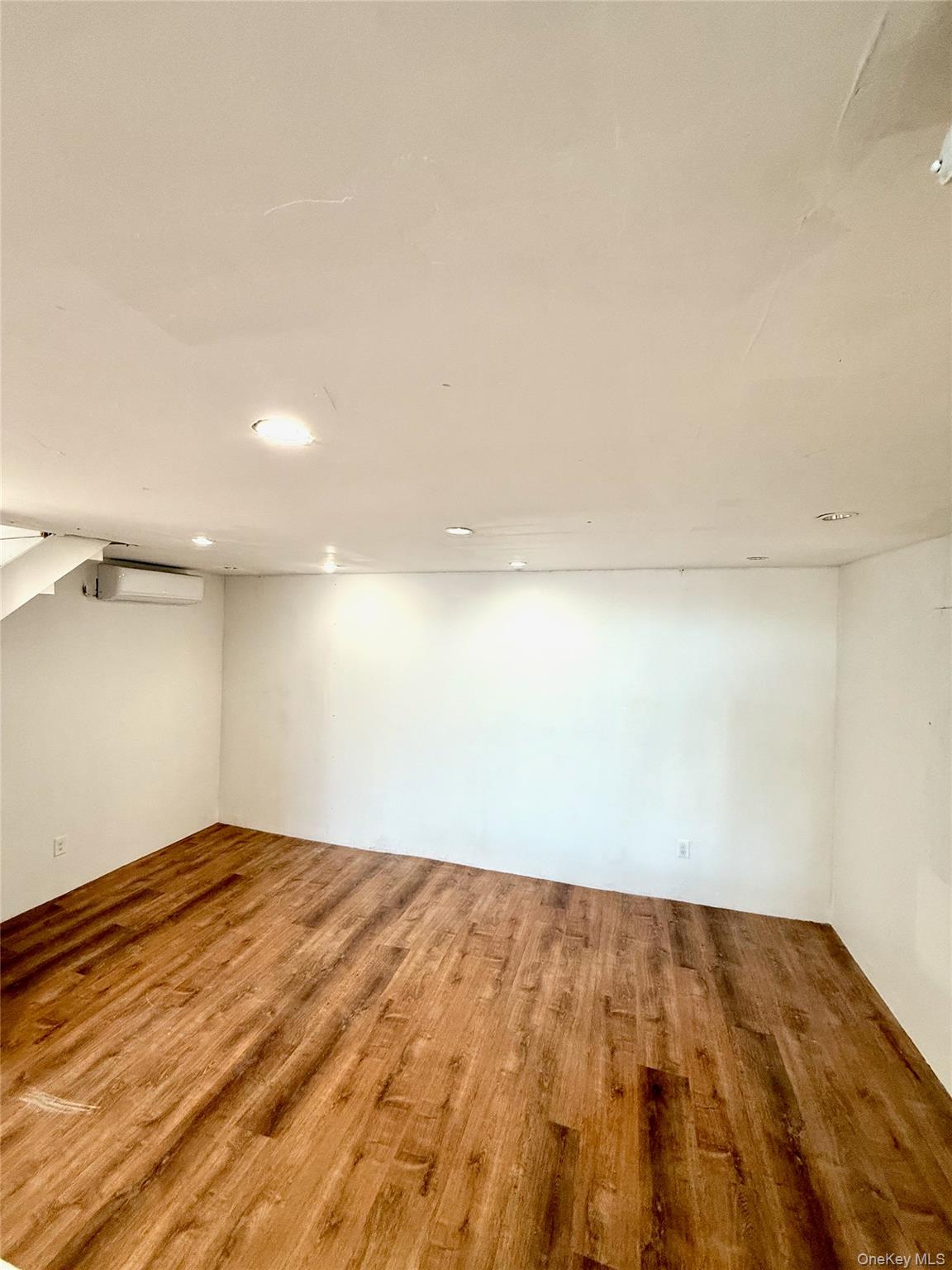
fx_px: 513
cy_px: 635
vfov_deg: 102.1
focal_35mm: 14
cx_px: 476
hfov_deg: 85.7
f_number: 2.2
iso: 200
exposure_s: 1/120
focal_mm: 2.22
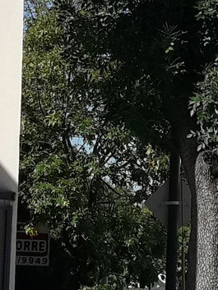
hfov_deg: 8.7
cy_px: 46
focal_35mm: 169
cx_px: 238
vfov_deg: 11.6
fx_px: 1418
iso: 40
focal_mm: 3.7
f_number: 1.9
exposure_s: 1/2083
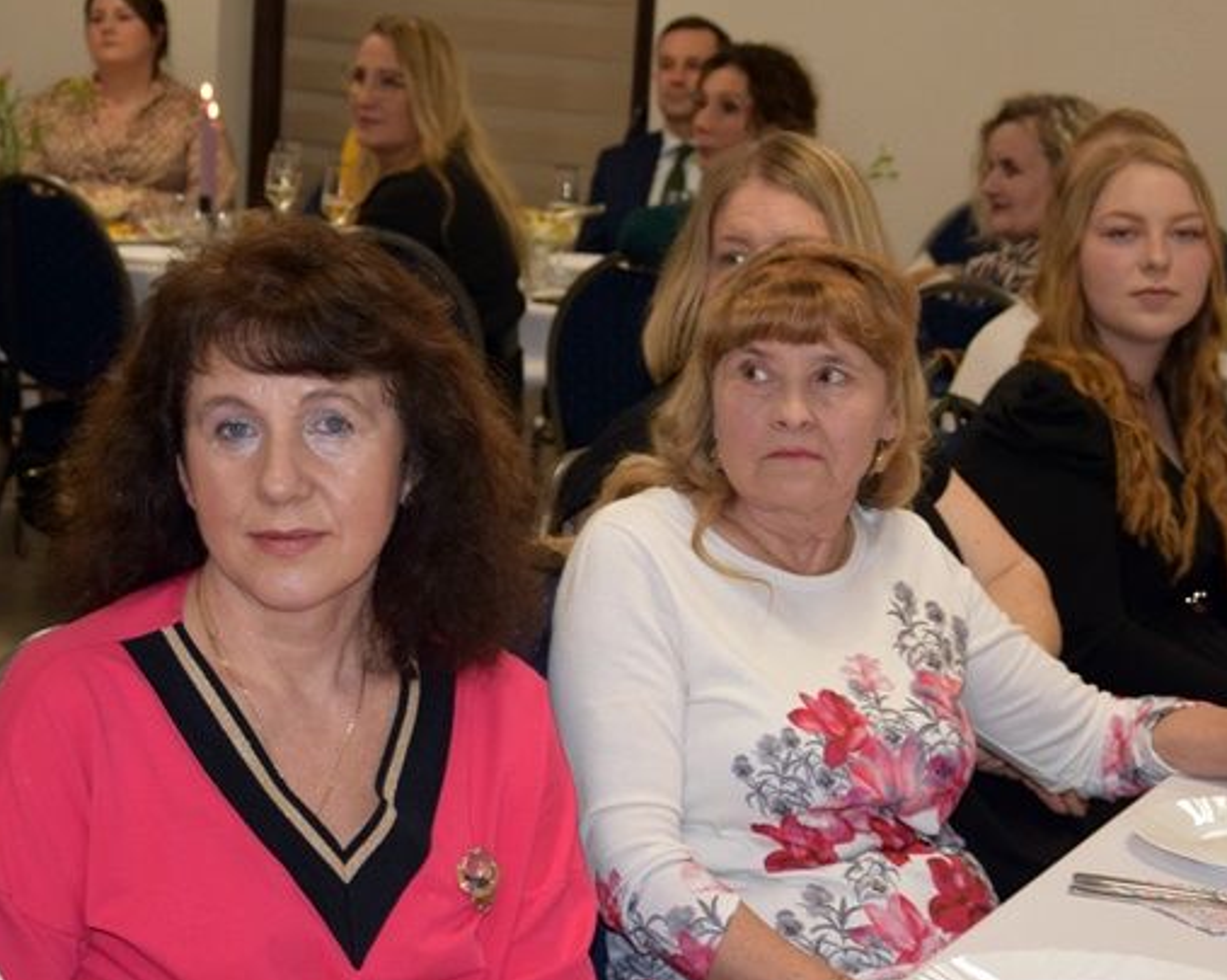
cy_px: 661
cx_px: 501
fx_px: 3629
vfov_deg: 15.3
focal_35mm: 100
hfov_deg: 19.2
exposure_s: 1/100
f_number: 5
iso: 800
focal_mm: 40
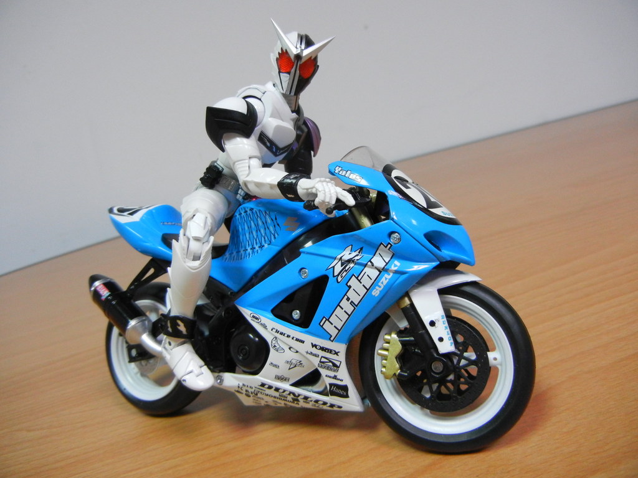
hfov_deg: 60.0
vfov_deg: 46.8
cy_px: 239
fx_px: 553
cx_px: 319
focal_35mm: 30
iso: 640
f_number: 3.5
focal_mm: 5.4
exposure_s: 1/42.8
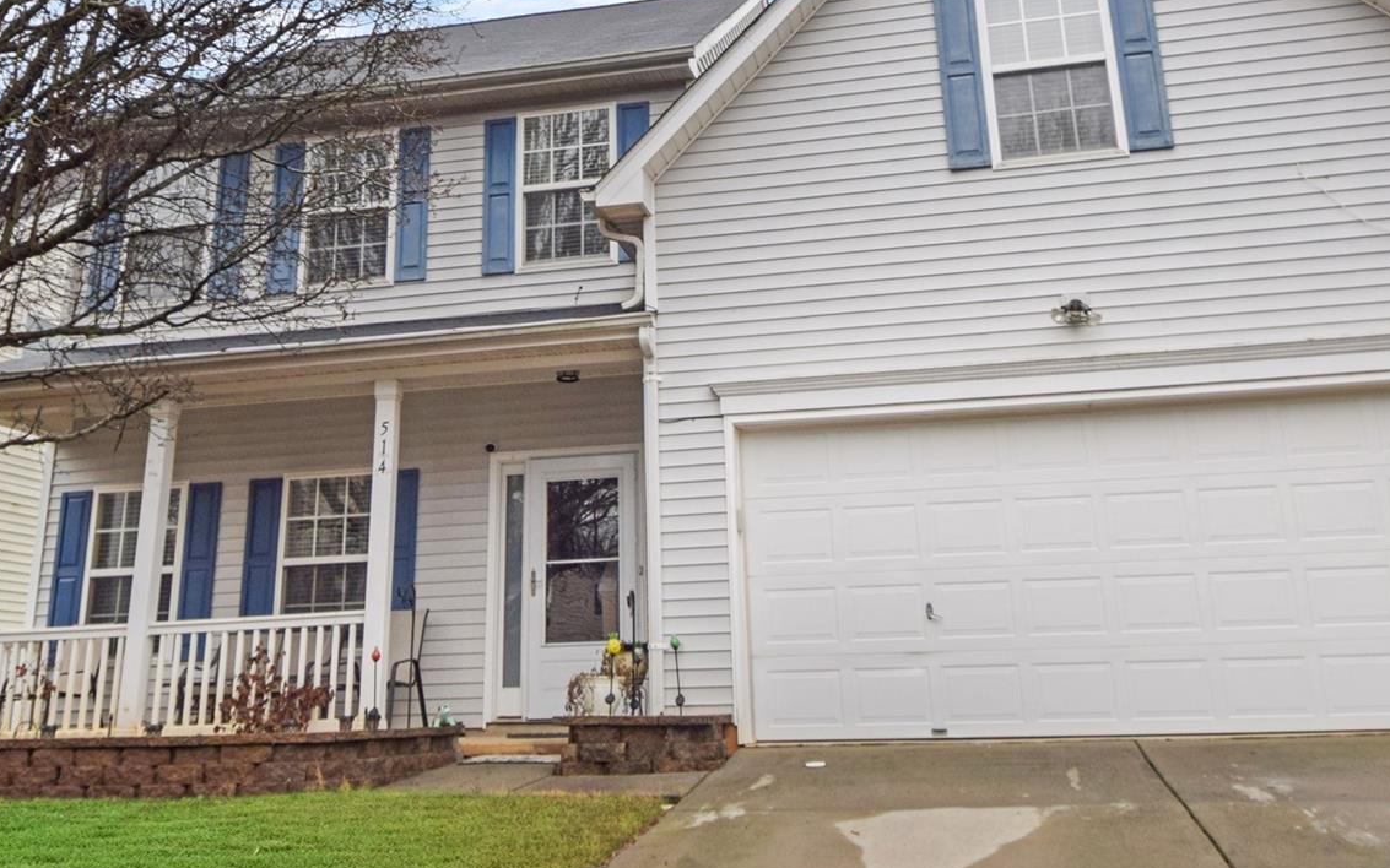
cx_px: 659
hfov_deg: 54.1
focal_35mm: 36
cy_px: 221
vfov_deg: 34.7
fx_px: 1361
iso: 400
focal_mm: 13
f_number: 7.1
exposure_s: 1/200
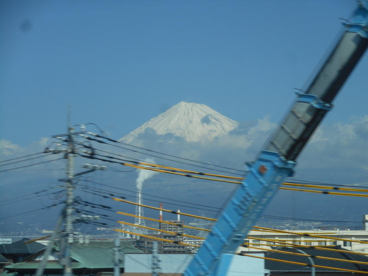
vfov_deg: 14.5
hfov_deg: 19.3
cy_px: 138
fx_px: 1084
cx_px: 184
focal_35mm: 102
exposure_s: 1/500
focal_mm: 18.2
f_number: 5.8
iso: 80
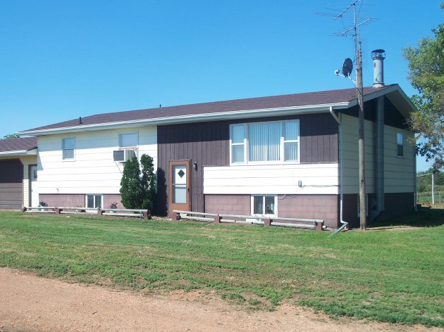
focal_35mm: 47
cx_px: 165
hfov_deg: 40.2
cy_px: 187
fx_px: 603
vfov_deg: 30.8
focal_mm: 7.8
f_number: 4
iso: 64
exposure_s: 1/400
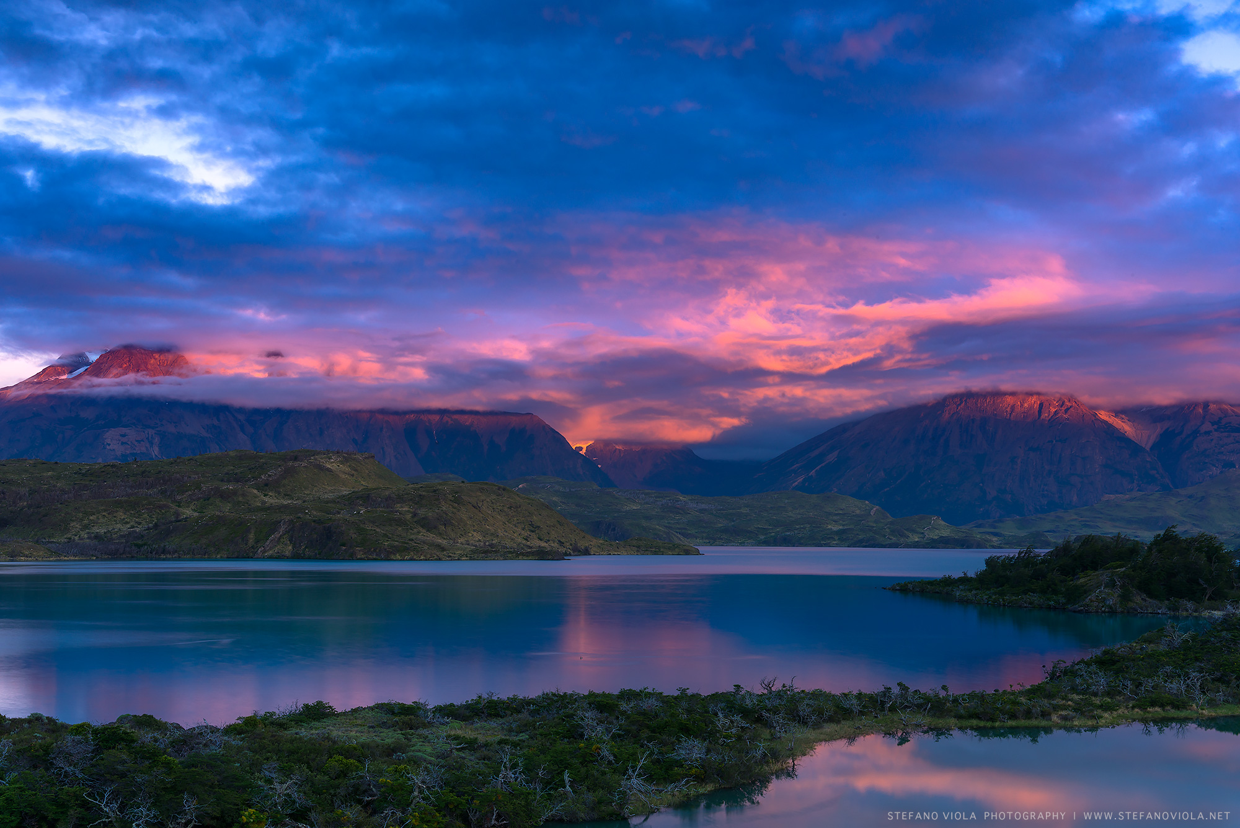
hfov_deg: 44.5
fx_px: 1516
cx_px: 620
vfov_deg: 30.5
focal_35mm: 44
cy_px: 414
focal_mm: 44
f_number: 22
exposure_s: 6
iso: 31
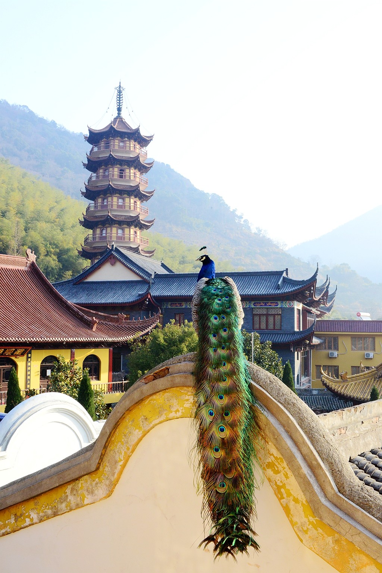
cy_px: 286
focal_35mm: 35
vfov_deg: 54.4
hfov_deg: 37.9
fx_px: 557
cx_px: 191
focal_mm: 35
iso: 1800
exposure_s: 1/125
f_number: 20
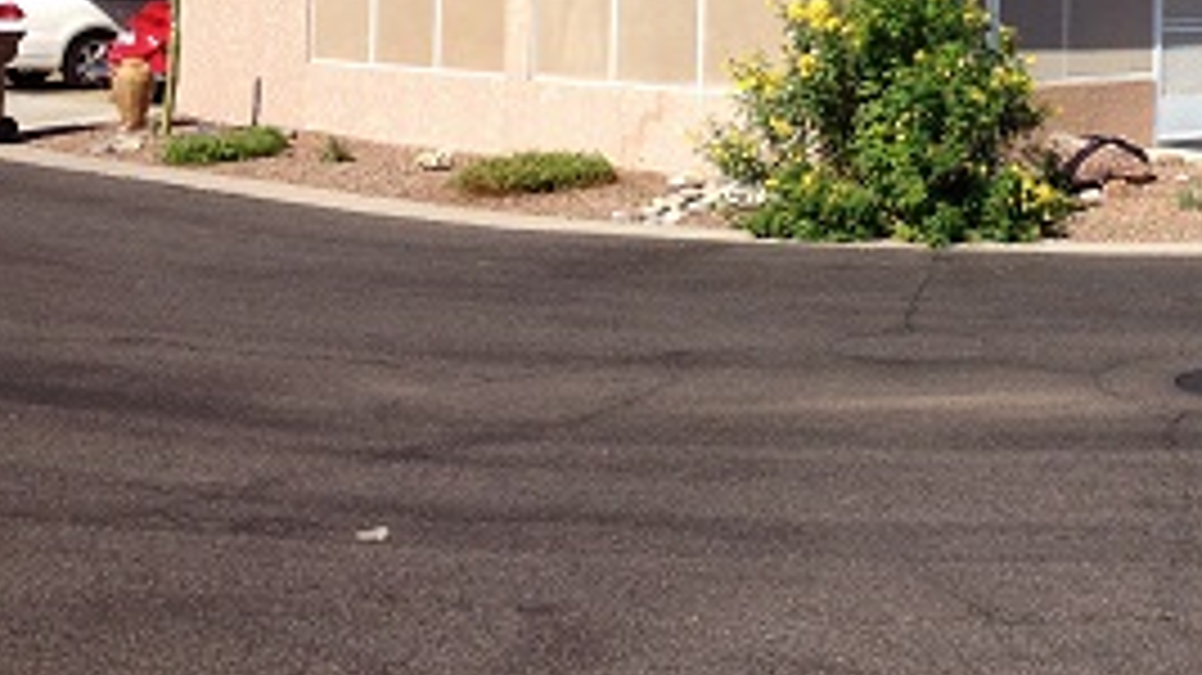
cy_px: -72
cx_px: 1067
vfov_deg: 16.7
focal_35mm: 70
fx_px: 2230
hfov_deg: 29.0
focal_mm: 4.28
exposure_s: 1/1972
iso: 50
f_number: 2.4
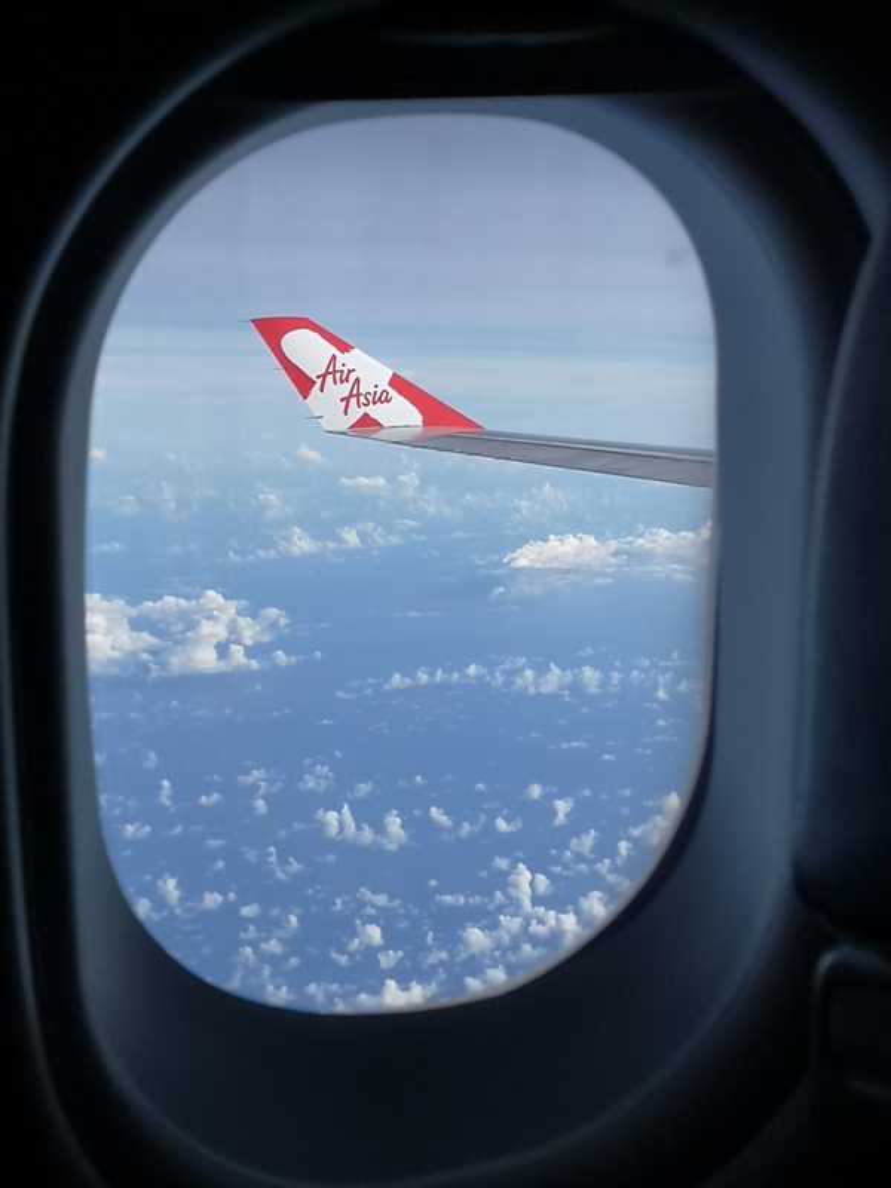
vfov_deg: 29.4
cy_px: 594
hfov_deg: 22.3
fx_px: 2265
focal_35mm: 66
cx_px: 446
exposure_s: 1/2451
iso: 50
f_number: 1.8
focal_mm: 3.95
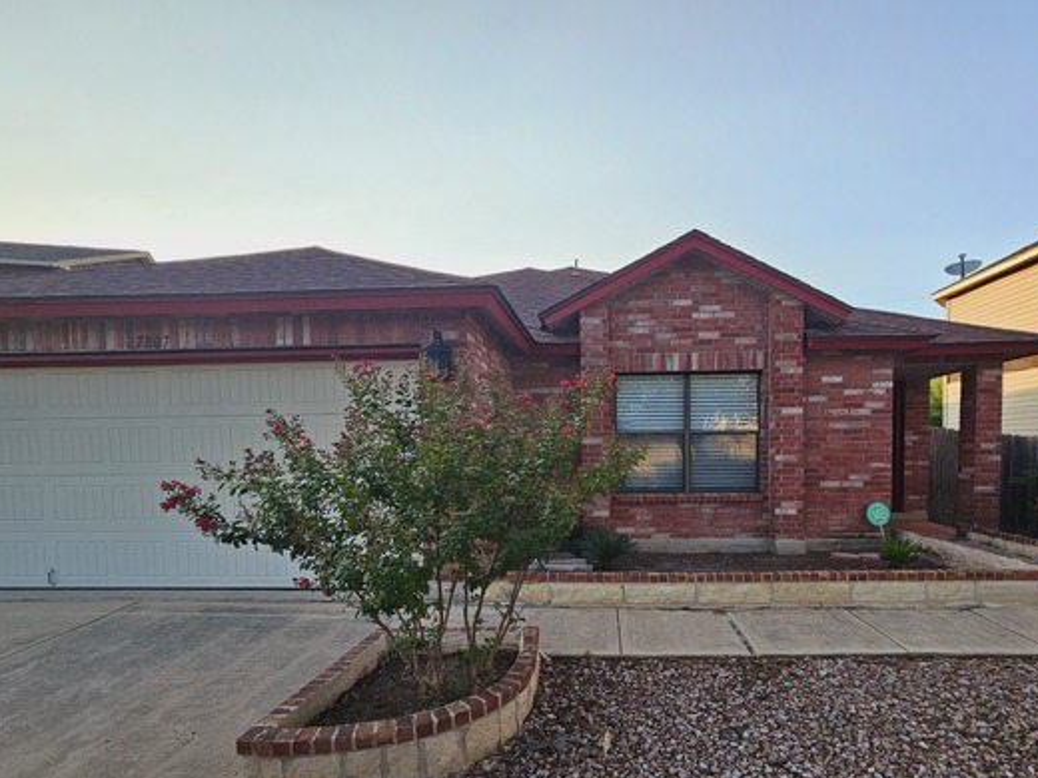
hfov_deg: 94.0
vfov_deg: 77.0
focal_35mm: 16
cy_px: 477
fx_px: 480
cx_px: 587
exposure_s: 1/353
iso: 50
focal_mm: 2.2
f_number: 2.2
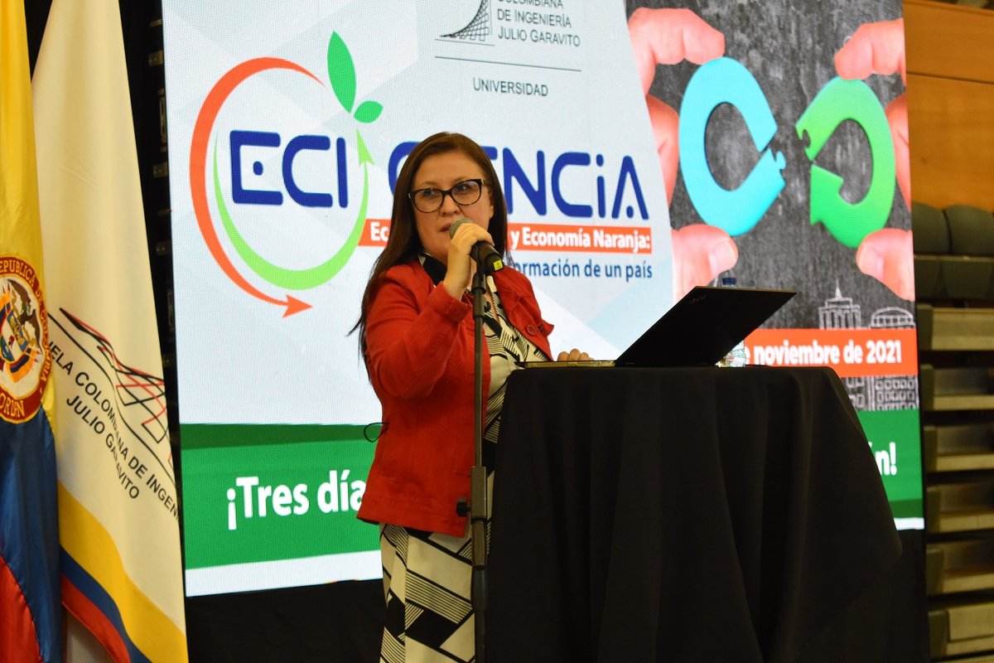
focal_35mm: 82
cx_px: 497
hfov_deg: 24.6
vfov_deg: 16.6
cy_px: 332
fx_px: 2278
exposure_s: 1/60
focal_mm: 55
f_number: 5.6
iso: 1800
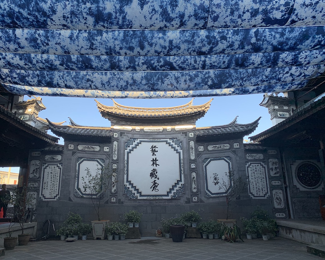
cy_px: 130
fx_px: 269
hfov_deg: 62.2
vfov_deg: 51.5
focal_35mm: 28
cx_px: 153
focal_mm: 4.25
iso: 25
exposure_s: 1/305
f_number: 1.8
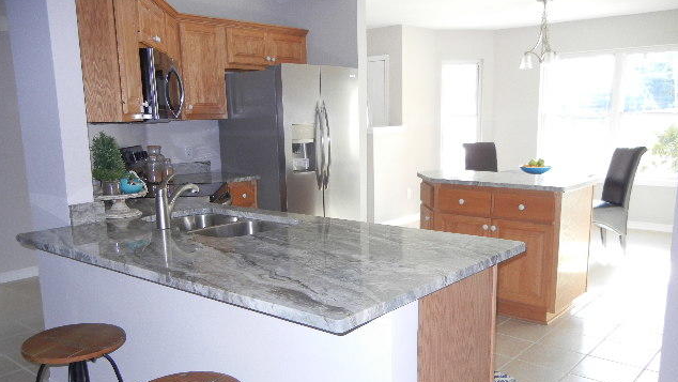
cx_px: 339
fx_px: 593
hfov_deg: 59.5
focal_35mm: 33
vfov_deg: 35.5
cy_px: 233
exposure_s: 1/30
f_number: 3.5
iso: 338
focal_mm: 5.4
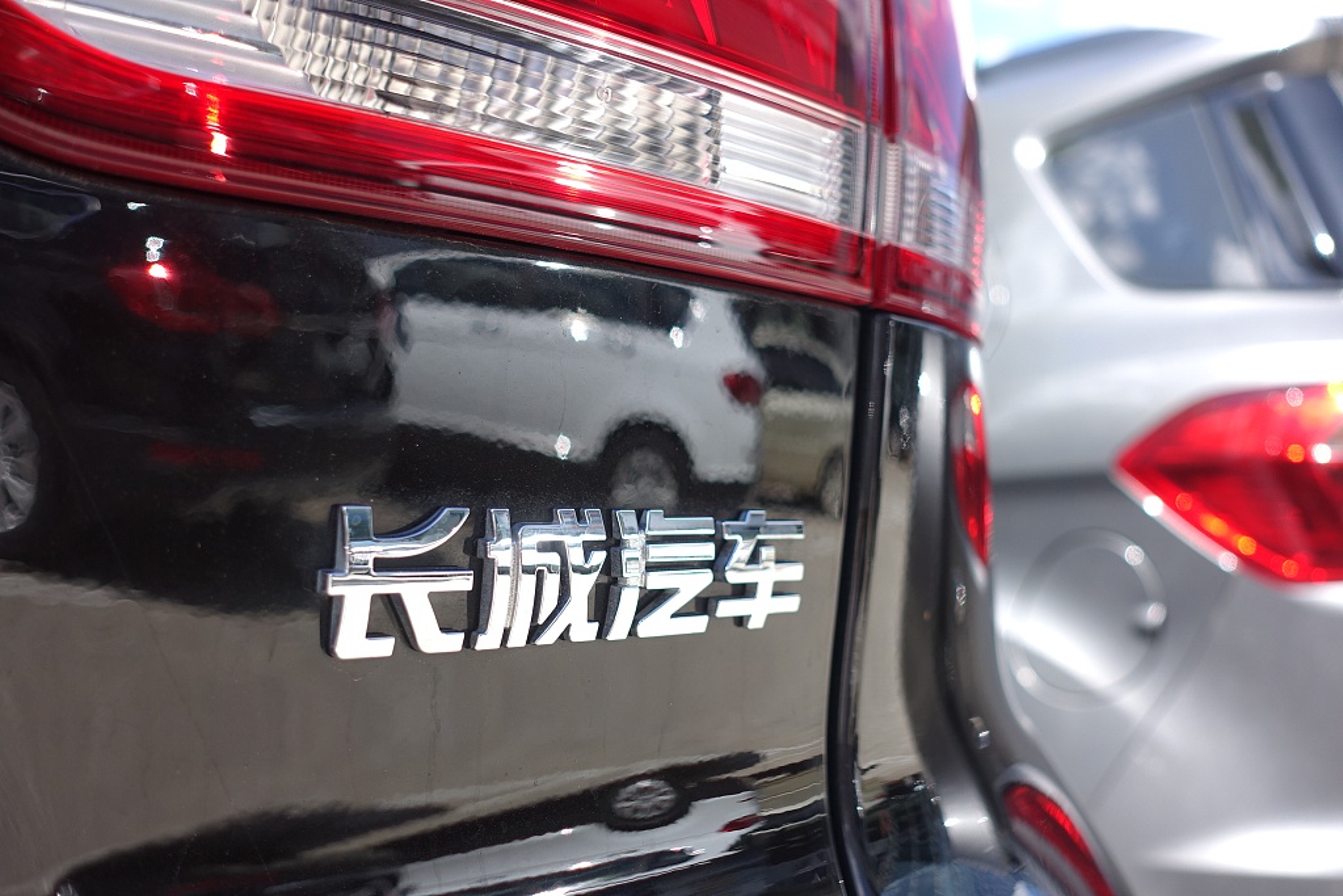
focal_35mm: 41
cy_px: 448
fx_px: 1530
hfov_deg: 47.4
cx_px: 672
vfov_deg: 32.6
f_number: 2.8
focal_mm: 14.9
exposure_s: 1/500
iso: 100
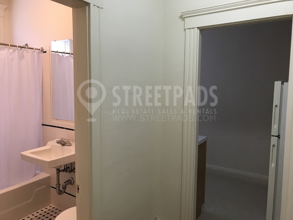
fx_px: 237
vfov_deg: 49.7
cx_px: 146
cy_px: 110
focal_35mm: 28
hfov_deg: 63.4
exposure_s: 1/17
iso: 40
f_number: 1.8
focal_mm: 3.99
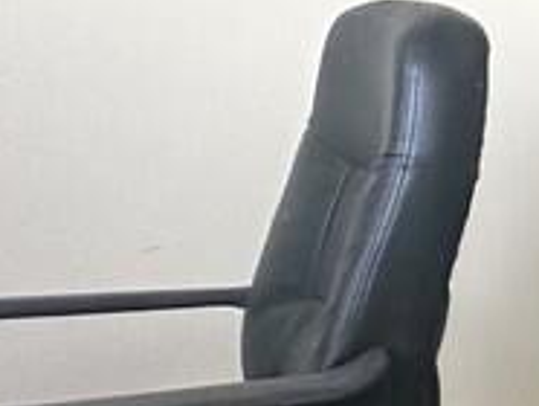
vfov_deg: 19.2
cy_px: 249
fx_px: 1201
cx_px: 1458
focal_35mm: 77
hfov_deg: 13.1
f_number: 2.2
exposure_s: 1/100
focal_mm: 2.22
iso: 250
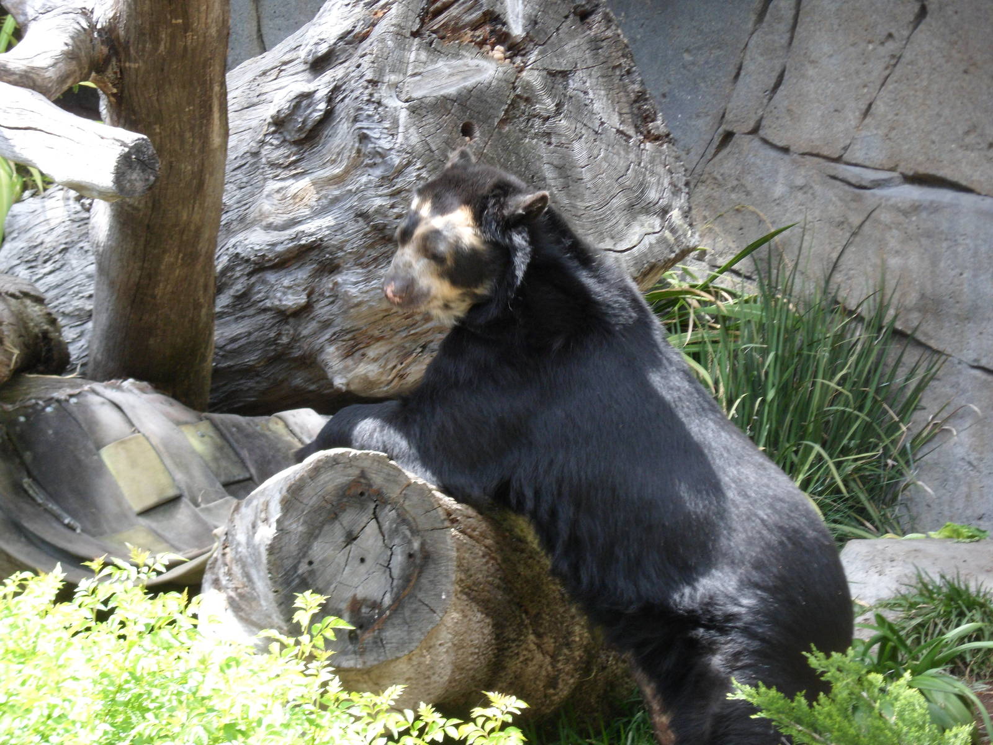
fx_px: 5766
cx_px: 496
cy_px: 372
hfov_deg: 9.8
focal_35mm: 201
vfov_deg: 7.4
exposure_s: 1/60
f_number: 5.6
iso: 120
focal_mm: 36.2
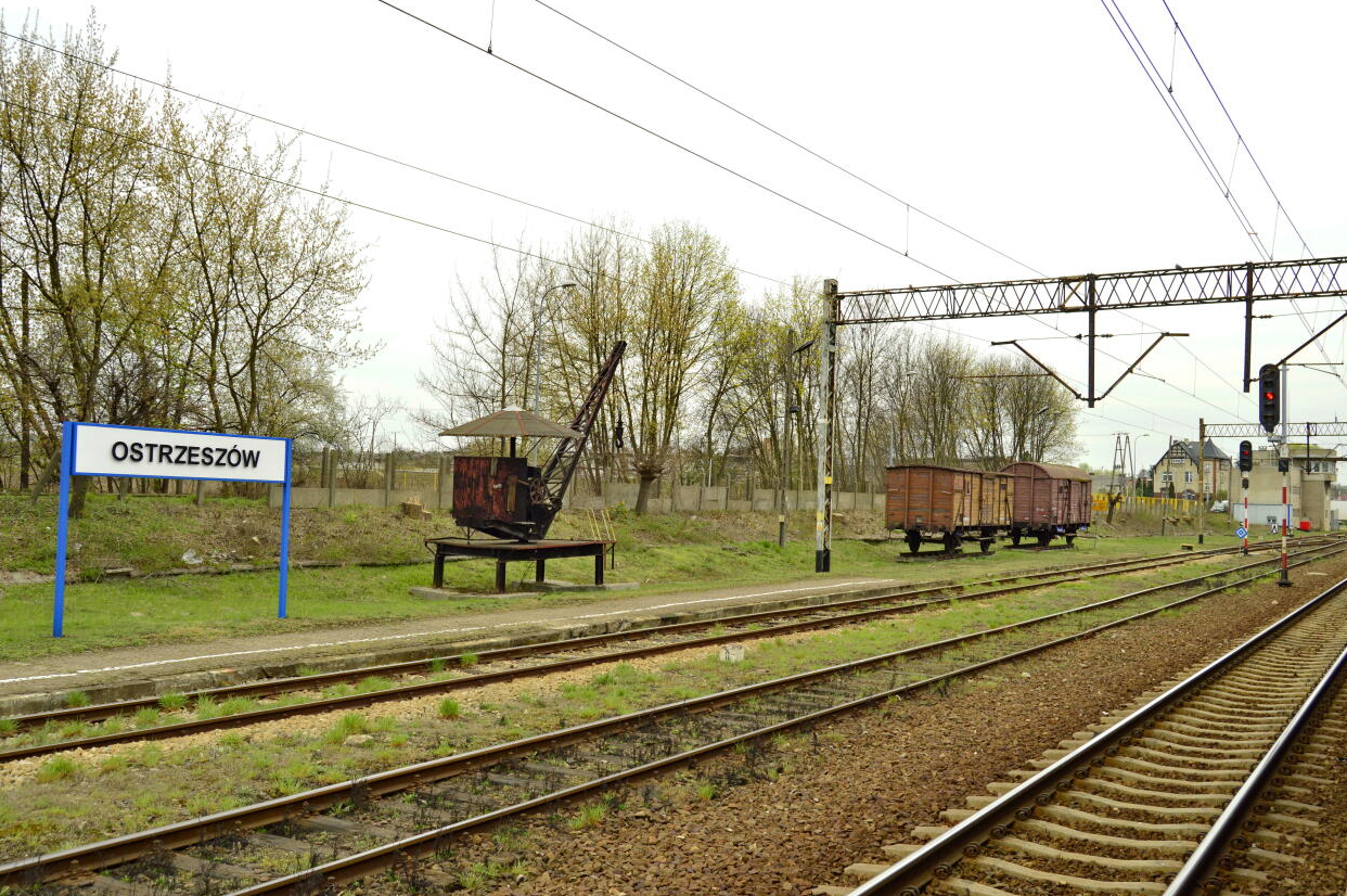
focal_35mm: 34
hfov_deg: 55.8
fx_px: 1271
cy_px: 442
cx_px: 693
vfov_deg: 38.8
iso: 400
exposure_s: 1/400
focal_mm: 22
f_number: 8
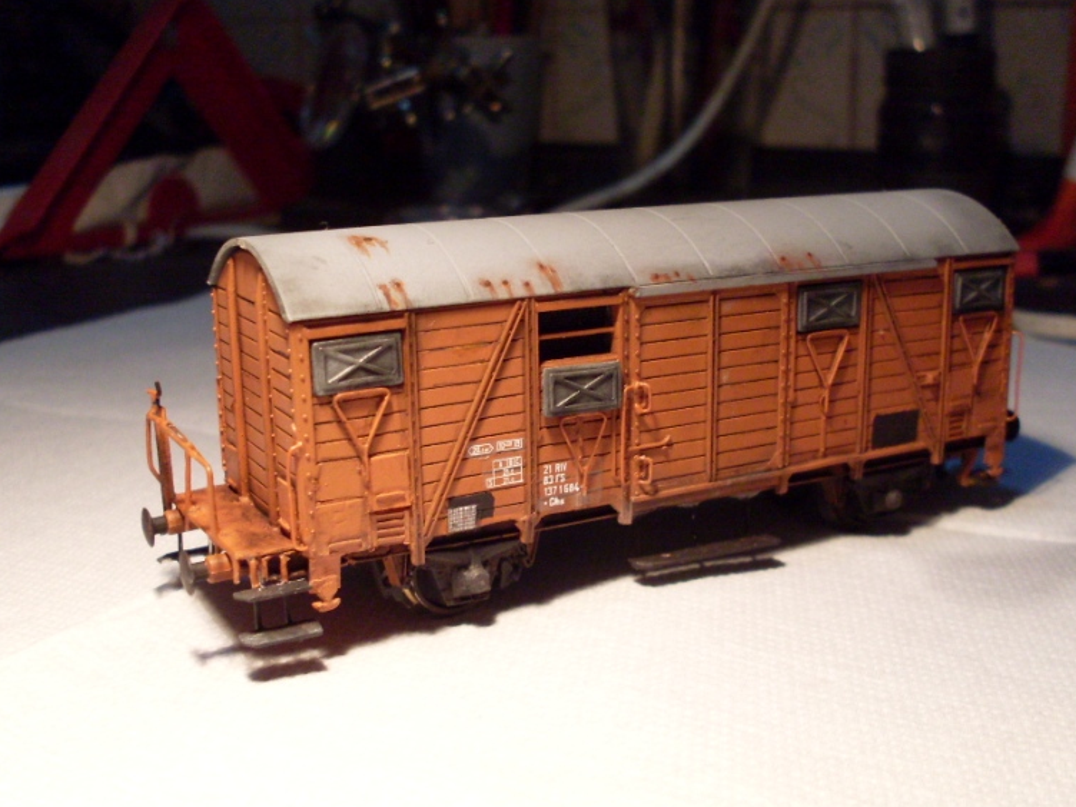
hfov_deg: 42.1
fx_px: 1399
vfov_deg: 32.2
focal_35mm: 45
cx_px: 544
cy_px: 408
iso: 200
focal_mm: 6.3
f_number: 2.8
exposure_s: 1/45
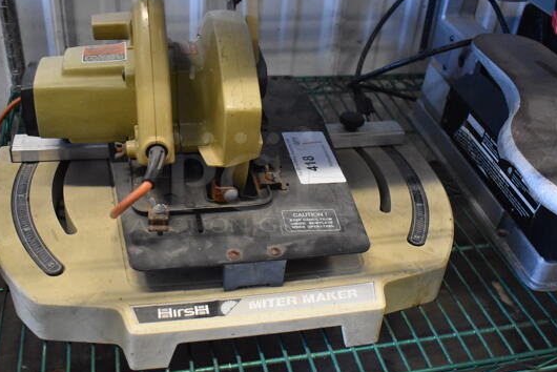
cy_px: 181
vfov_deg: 35.1
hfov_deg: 50.5
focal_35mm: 38
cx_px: 241
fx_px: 588
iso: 5000
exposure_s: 1/125
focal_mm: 22
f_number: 3.8
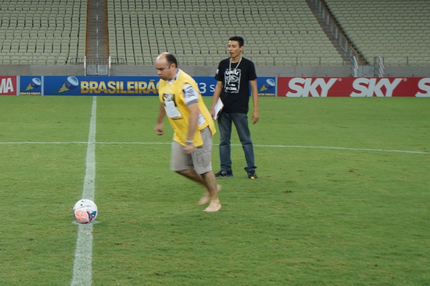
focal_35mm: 50
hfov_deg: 40.0
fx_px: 591
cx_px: 215
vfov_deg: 27.2
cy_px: 143
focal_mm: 33
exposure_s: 1/100
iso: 200
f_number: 5
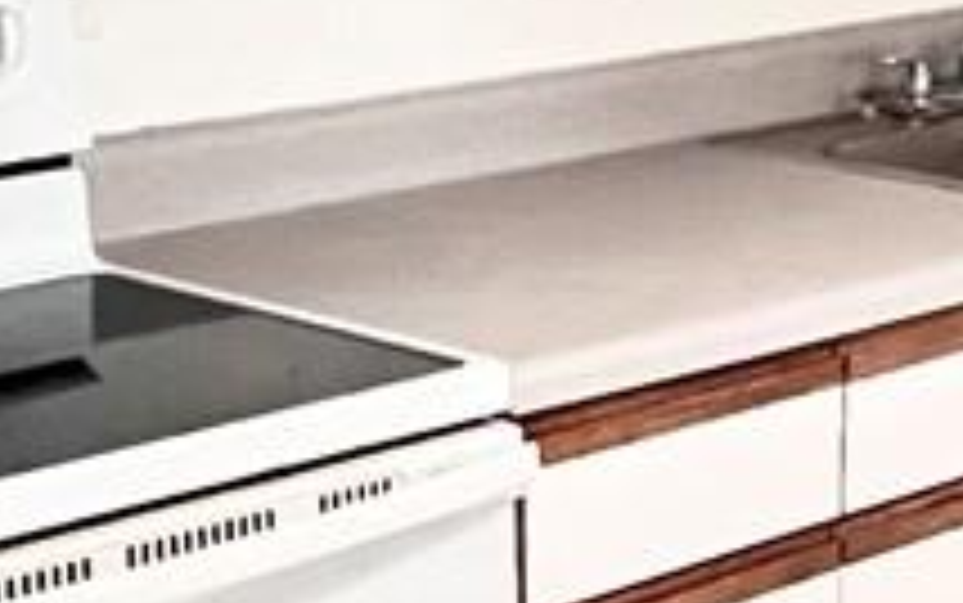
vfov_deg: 12.7
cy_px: 364
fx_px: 2705
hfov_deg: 20.1
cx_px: 608
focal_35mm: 103
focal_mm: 1.57
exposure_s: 1/30
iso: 1000
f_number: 1.8
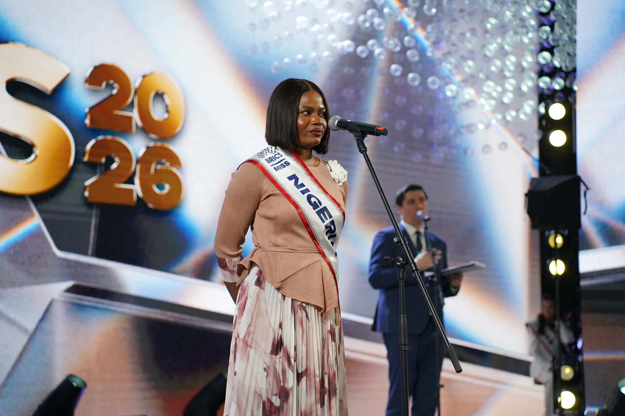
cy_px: 208
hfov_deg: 27.0
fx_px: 1301
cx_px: 312
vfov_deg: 18.2
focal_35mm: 75
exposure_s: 1/250
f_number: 2.8
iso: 1000
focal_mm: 75
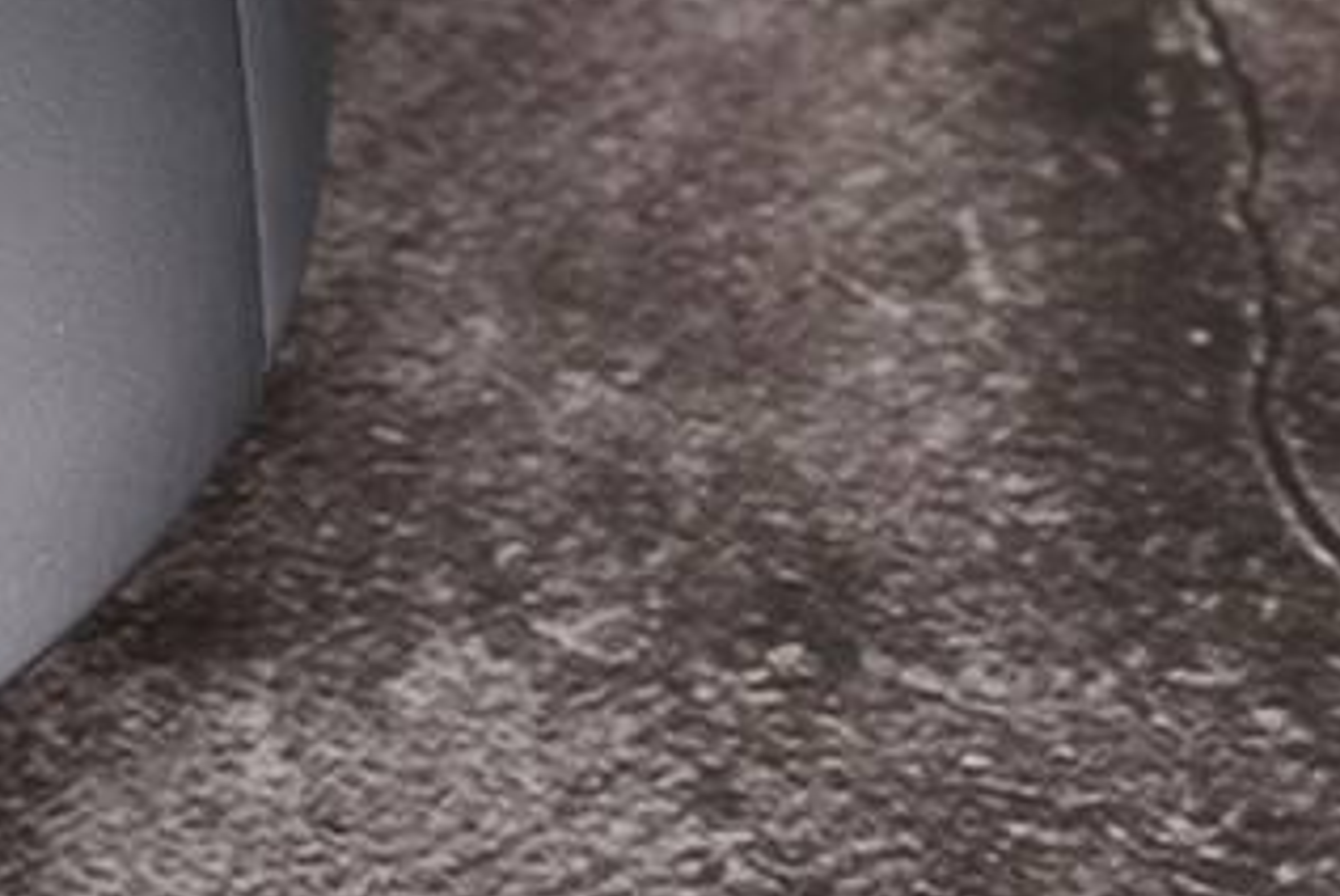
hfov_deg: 8.9
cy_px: -640
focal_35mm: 227
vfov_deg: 6.0
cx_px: -579
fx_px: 8457
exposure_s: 1/80
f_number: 9
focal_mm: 60
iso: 1000
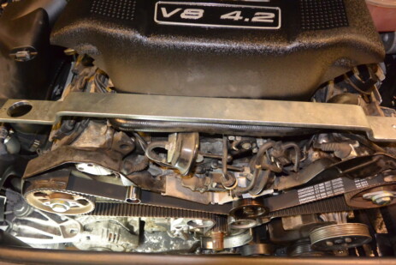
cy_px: 132
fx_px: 297
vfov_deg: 48.0
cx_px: 198
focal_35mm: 27
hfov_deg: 67.4
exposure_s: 1/15
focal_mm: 10
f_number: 3.5
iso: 900
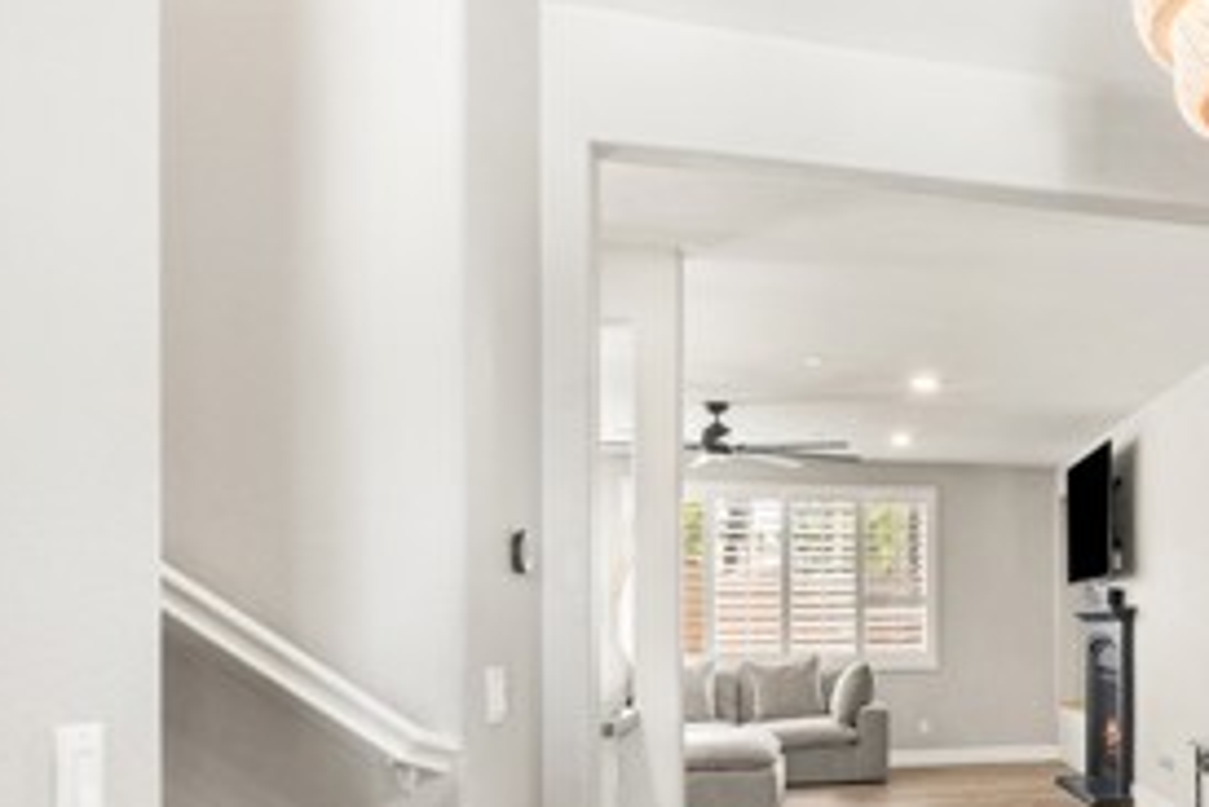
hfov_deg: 43.0
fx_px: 1176
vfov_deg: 37.2
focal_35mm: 35
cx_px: 1315
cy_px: 580
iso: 320
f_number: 8
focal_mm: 10
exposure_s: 1/3
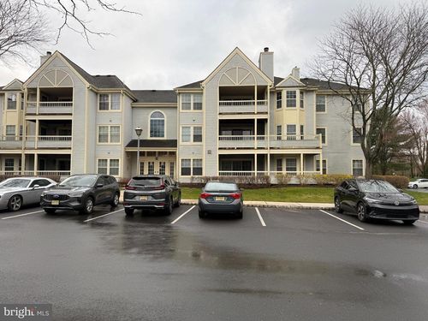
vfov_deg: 56.8
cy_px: 160
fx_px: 297
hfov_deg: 71.6
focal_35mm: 24
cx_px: 214
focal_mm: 6.76
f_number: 1.78
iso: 80
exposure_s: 1/430
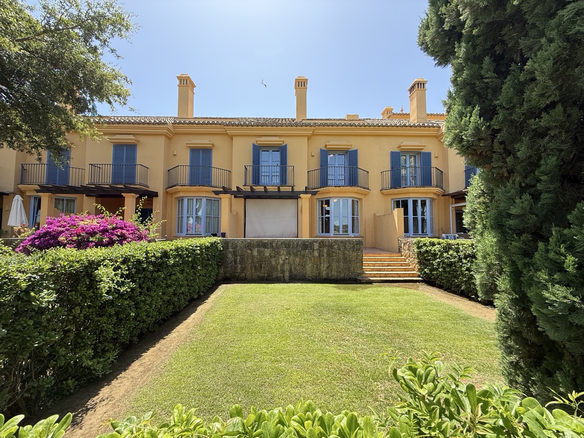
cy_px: 219
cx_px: 292
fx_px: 236
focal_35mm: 14
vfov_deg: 85.7
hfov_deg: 102.1
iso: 50
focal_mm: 2.22
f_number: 2.2
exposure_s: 1/413
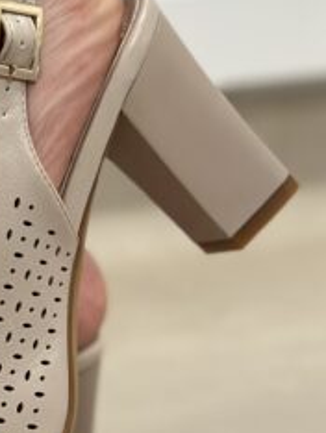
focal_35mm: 164
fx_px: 2056
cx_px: -154
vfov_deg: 12.0
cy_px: 252
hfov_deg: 8.9
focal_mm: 6.86
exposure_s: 1/100
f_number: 1.78
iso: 160
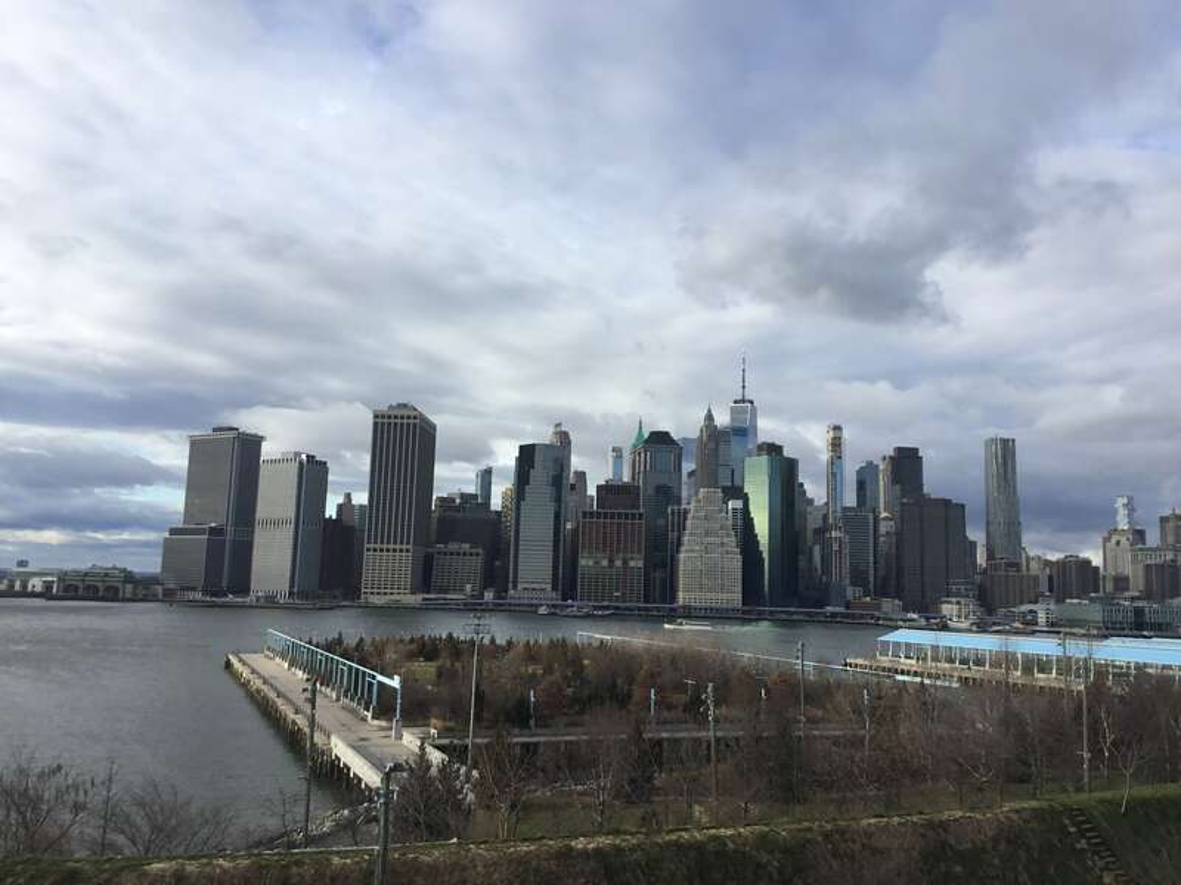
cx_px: 590
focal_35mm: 31
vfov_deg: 45.4
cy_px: 442
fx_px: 1058
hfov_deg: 58.4
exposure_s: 1/981
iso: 25
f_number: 2.4
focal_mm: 3.3
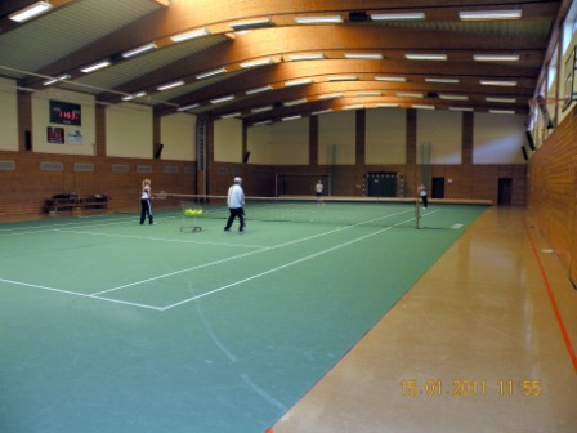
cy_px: 216
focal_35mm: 27
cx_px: 288
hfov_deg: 65.3
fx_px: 450
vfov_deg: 51.4
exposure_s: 1/60
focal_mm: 4.7
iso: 64
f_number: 2.8
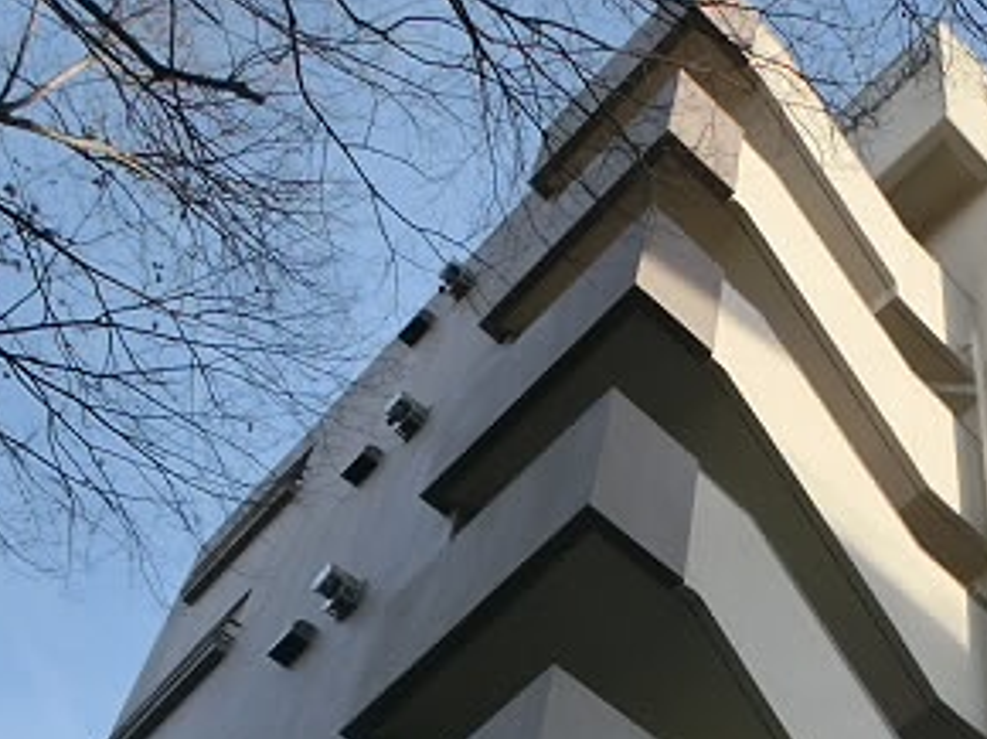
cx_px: 883
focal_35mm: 60
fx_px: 1709
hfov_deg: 30.8
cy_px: 887
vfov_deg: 22.5
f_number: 3
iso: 80
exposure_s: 1/640
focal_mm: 4.24
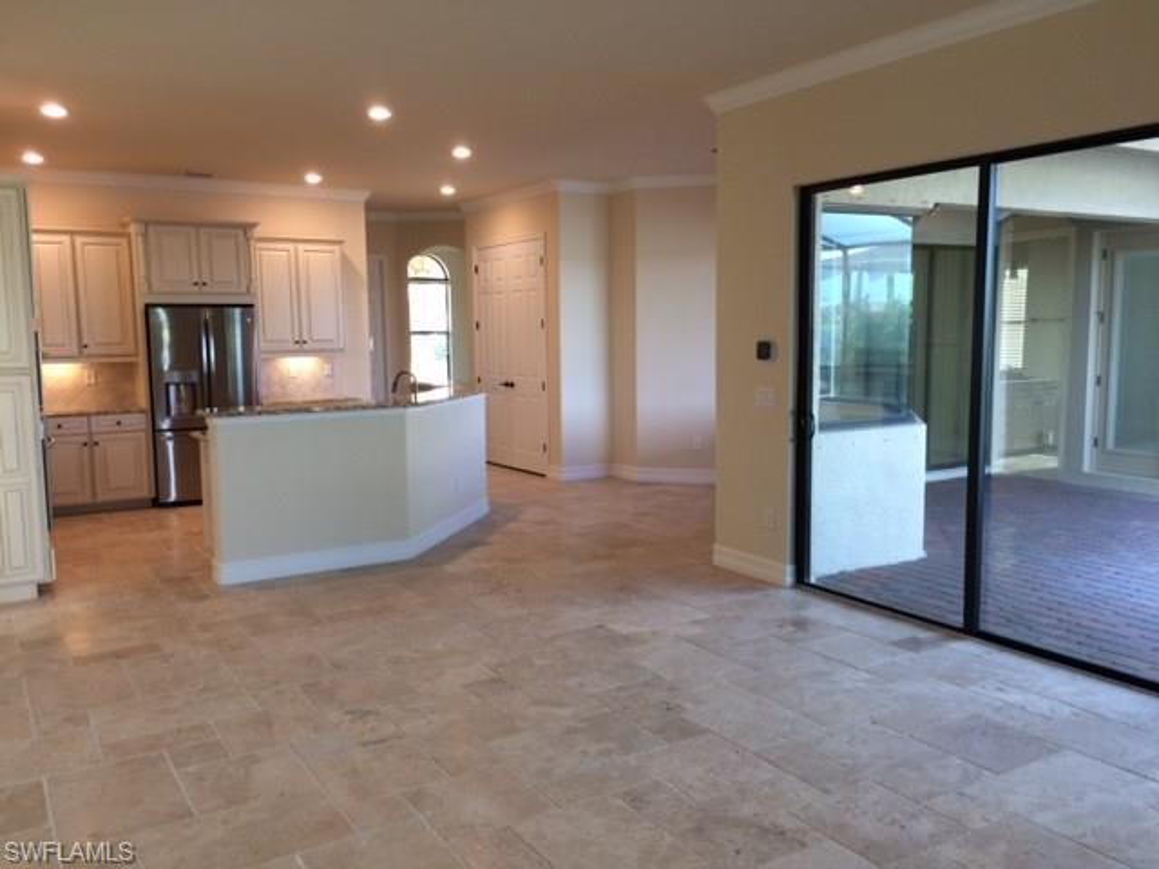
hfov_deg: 61.7
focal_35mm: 29
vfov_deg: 48.2
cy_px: 434
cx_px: 580
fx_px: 971
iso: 50
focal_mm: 4.15
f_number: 2.2
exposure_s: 1/30
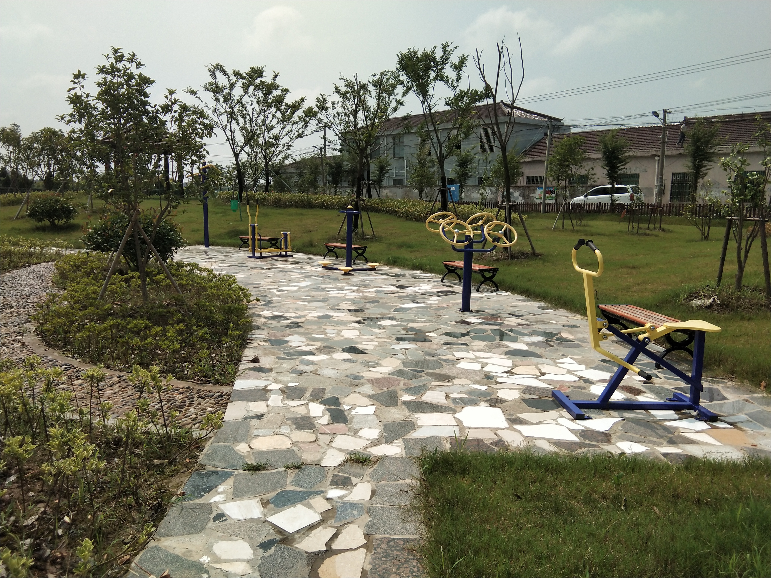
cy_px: 289
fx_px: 690
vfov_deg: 45.4
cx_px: 386
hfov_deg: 58.4
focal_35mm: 31
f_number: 2.2
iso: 50
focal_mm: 3.69
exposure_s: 1/1819
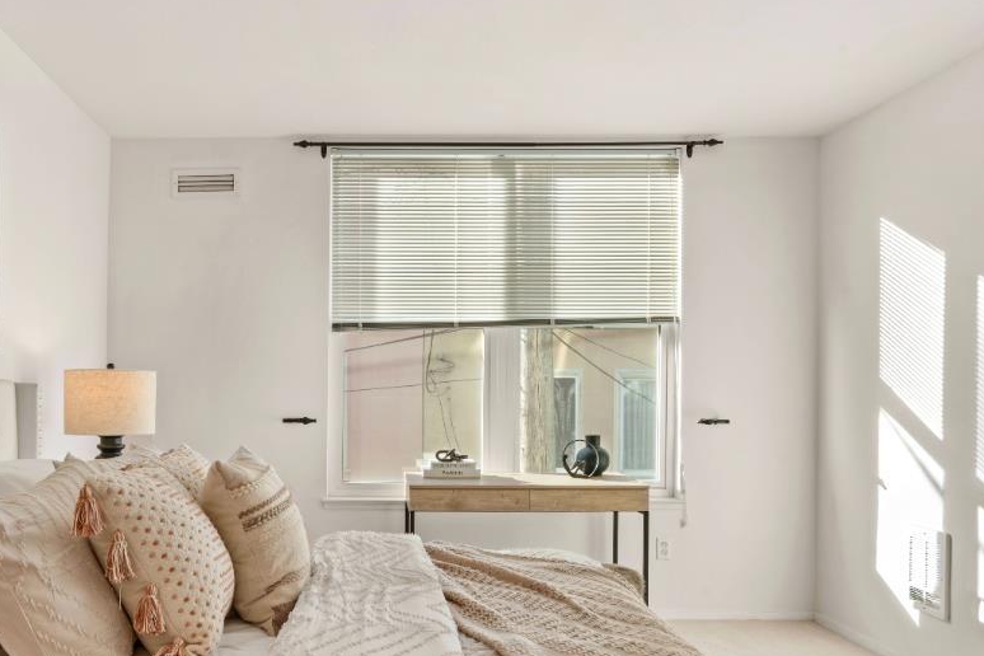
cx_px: 359
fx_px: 847
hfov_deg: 59.4
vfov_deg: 42.0
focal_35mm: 31
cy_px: 413
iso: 200
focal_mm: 16
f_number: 16
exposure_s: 1/4
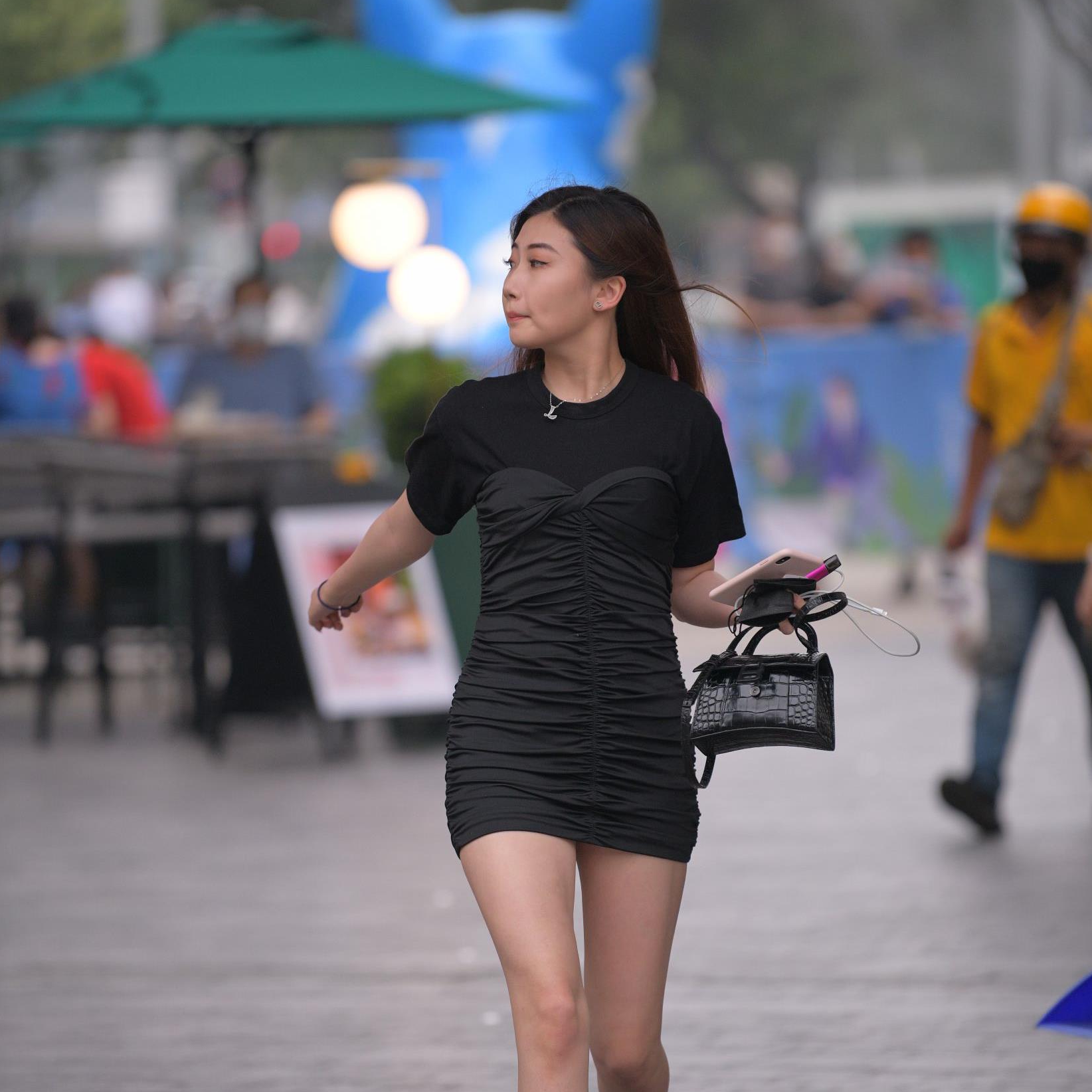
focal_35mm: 256
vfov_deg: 6.8
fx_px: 9137
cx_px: 547
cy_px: 624
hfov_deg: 6.8
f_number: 3.2
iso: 1100
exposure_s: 1/800
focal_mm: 200
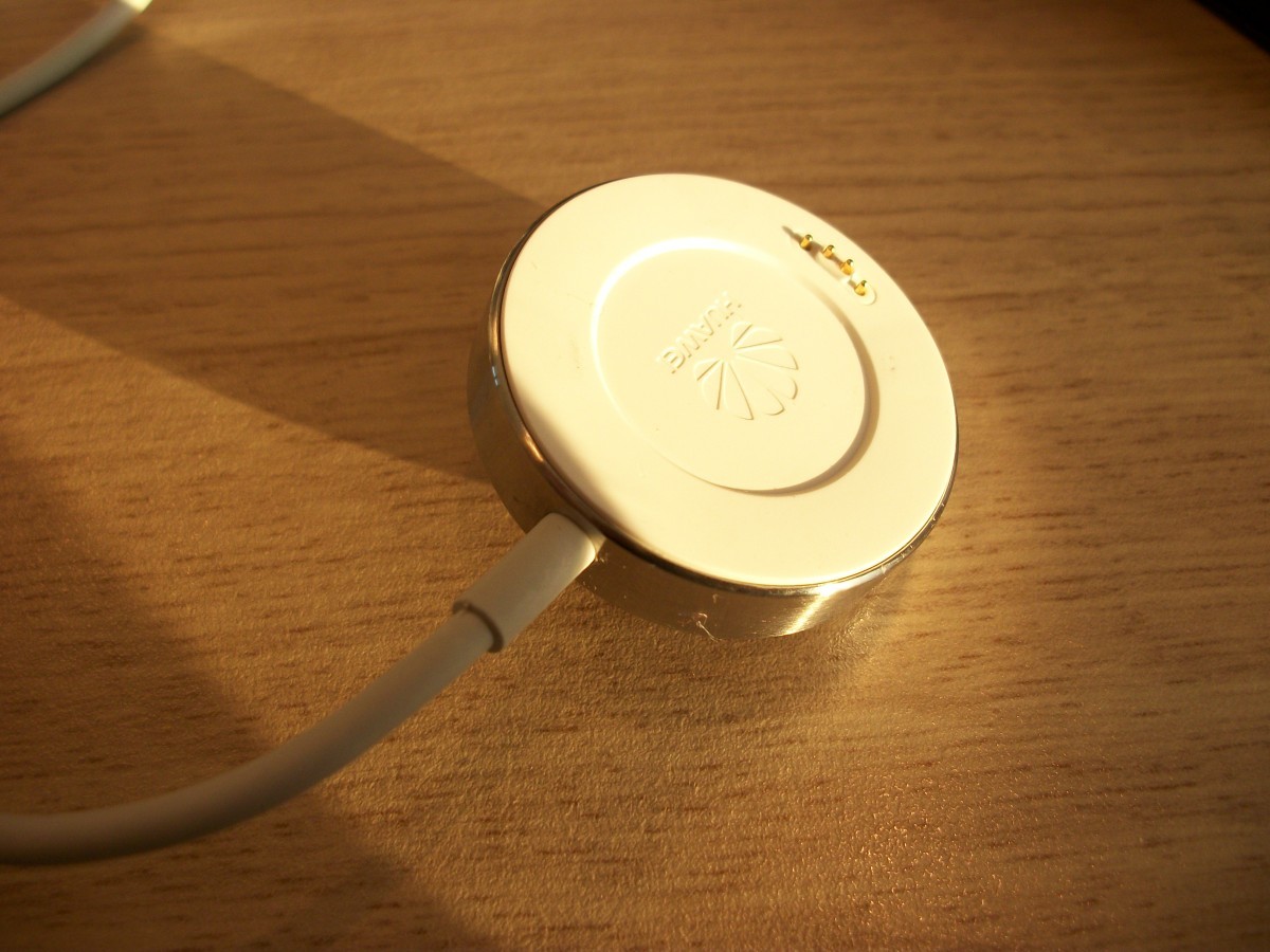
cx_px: 635
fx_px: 1284
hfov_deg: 52.6
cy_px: 476
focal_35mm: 35
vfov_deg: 40.7
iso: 80
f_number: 3.1
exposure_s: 1/125
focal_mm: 6.3
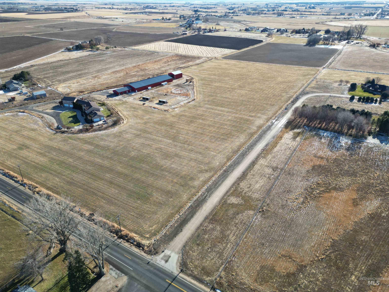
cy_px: 146
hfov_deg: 71.6
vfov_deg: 56.8
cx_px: 194
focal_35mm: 24
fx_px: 270
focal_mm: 6.72
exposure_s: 1/1250
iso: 100
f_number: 1.7
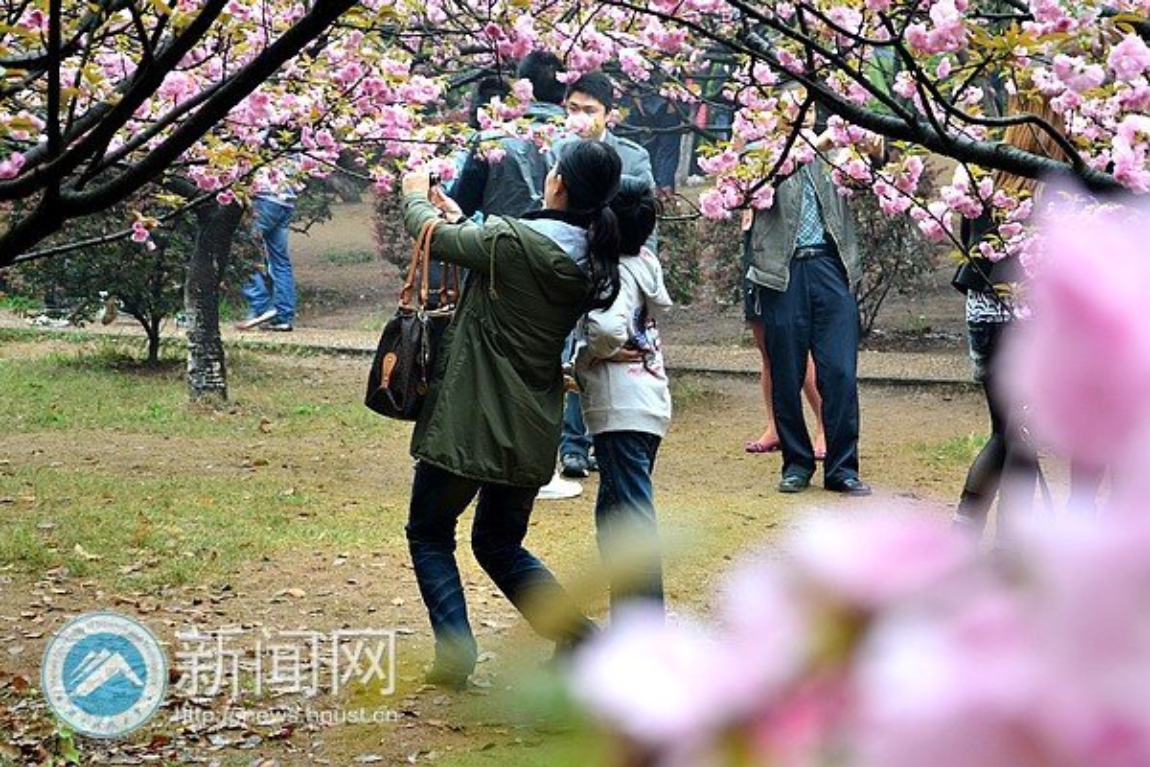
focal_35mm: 72
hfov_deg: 28.1
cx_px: 575
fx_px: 2300
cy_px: 384
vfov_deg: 18.9
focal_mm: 48
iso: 320
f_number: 5.6
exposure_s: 1/40
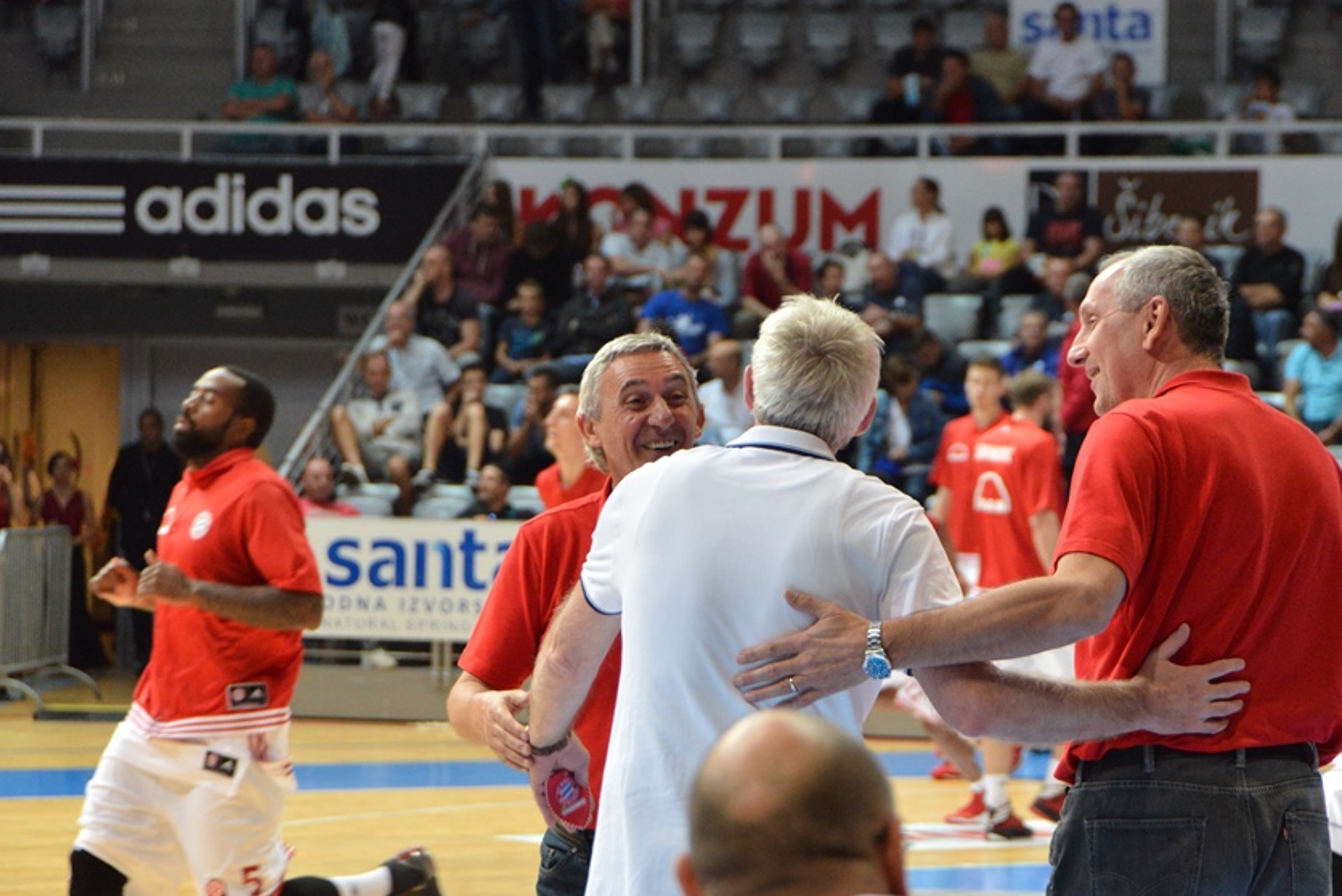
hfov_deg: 14.0
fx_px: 5481
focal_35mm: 147
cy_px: 522
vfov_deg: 9.3
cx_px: 750
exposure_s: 1/250
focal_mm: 120
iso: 3200
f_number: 5.6
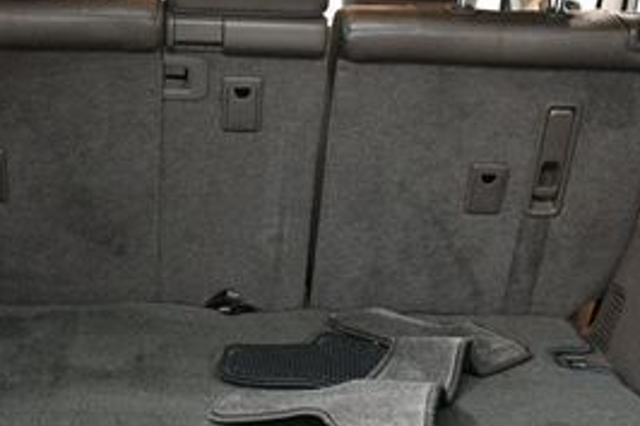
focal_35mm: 65
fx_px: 1155
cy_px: 327
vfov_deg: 20.7
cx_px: 224
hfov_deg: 30.8
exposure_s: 1/60
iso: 3200
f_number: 3.5
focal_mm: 18
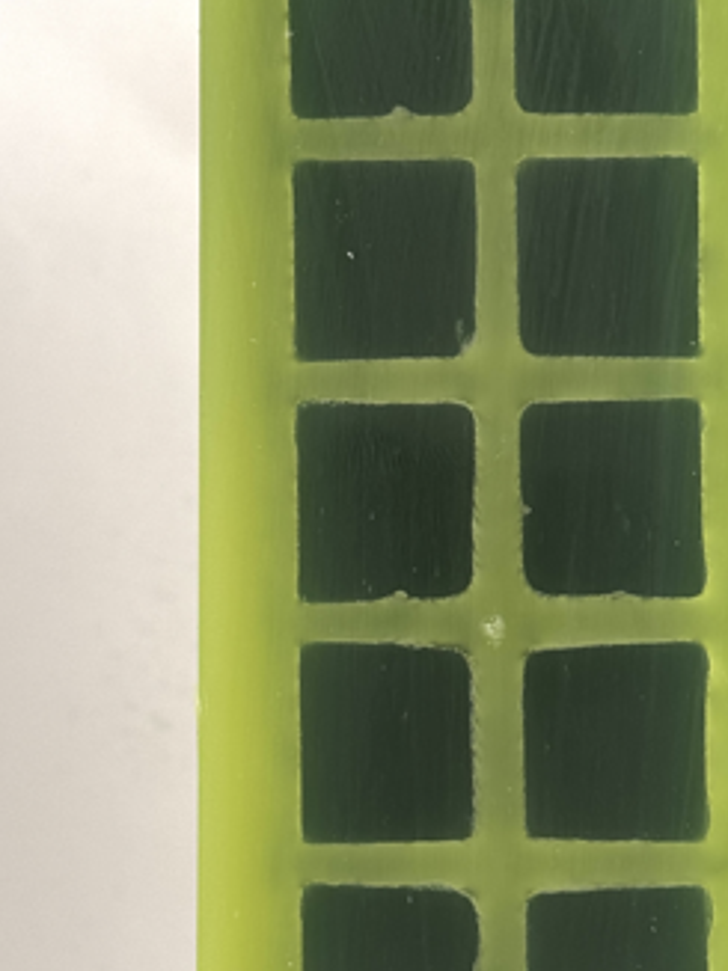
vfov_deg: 20.9
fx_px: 2638
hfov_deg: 15.7
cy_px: 505
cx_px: 449
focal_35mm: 94
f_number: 1.78
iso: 64
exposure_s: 1/165
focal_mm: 6.76
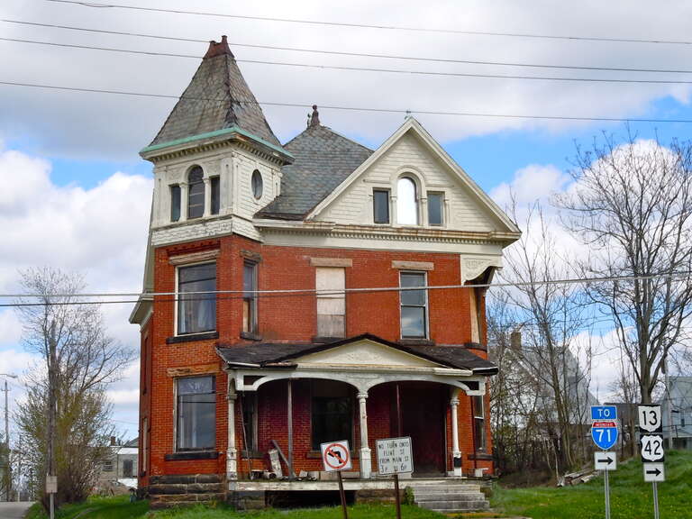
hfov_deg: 35.5
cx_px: 346
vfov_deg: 27.0
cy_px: 260
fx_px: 1080
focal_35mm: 54
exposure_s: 1/500
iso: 100
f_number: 4.9
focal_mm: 9.6
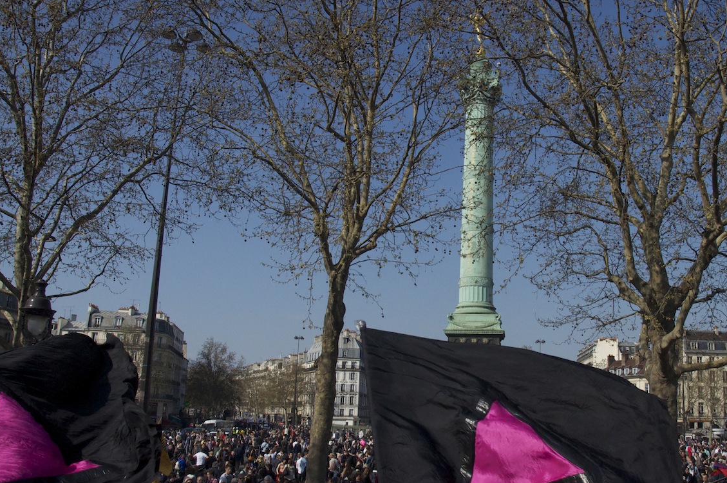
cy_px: 250
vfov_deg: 36.8
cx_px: 460
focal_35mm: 36
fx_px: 726
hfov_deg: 52.5
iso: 1000
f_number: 9.5
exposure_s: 1/3000
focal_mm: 18
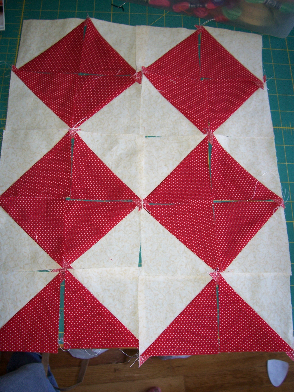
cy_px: 196
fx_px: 385
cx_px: 147
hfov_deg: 41.8
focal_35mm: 34
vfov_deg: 54.0
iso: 125
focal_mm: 5.6
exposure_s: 1/60
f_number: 2.7
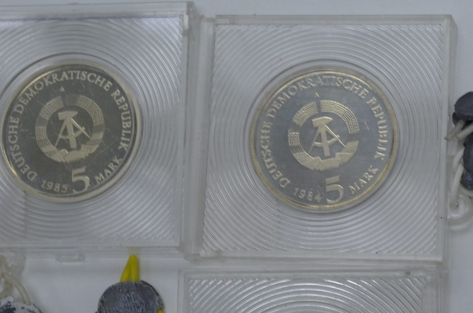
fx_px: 1572
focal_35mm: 120
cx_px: 367
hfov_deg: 17.0
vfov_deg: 11.3
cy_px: 245
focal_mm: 45
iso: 320
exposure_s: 1/60
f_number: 8
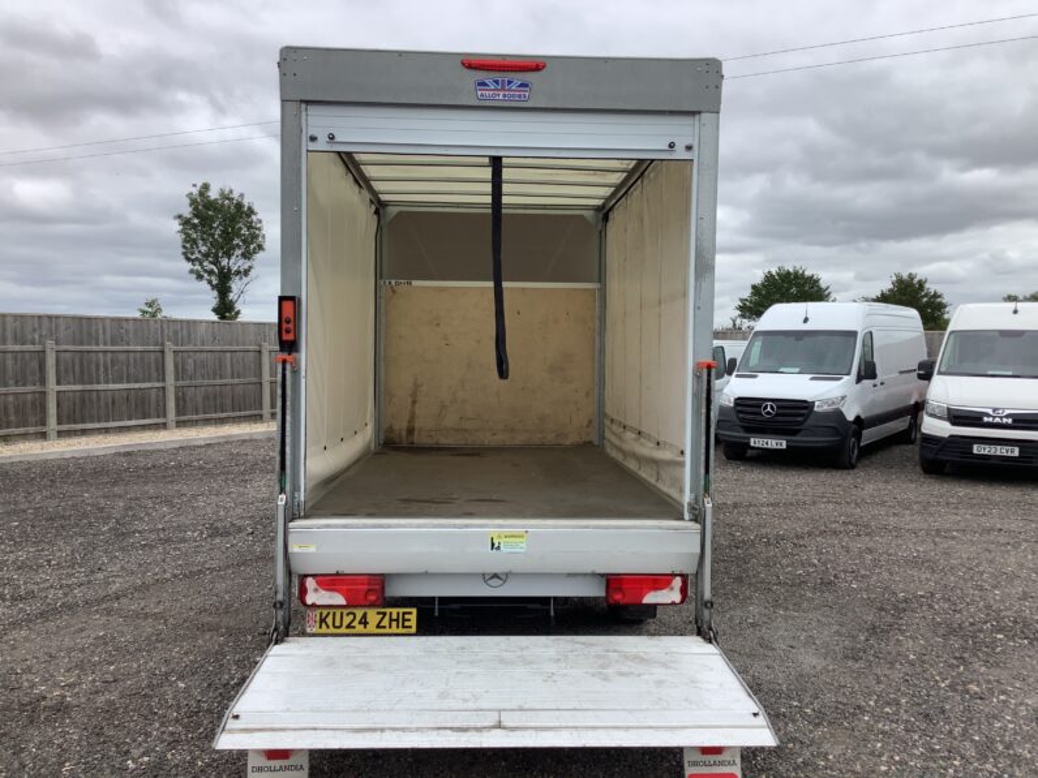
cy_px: 389
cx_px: 519
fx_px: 930
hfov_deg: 58.4
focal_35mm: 31
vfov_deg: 45.4
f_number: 2.4
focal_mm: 3.3
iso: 25
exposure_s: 1/769
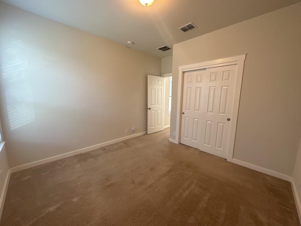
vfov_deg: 85.7
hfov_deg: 102.1
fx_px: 122
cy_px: 113
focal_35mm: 14
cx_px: 150
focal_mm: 2.22
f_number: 2.2
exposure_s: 1/60
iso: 160
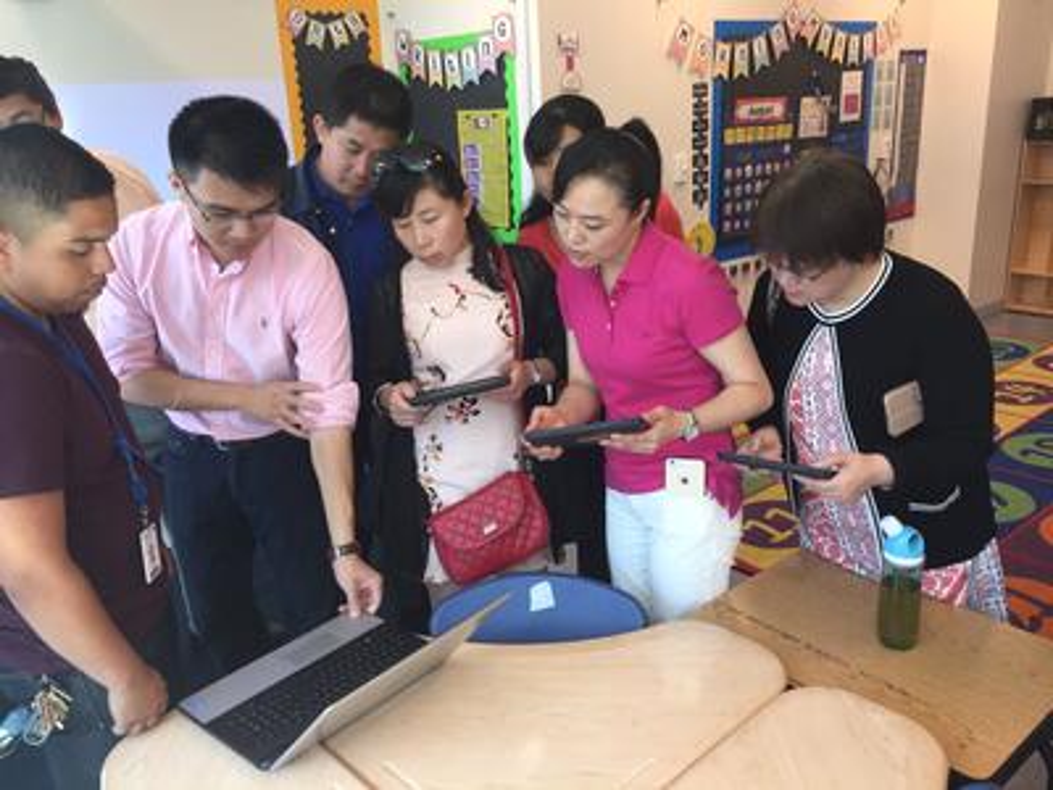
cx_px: 526
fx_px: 882
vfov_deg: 48.2
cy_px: 395
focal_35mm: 29
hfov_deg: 61.7
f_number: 2.2
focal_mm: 4.15
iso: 32
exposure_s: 1/47
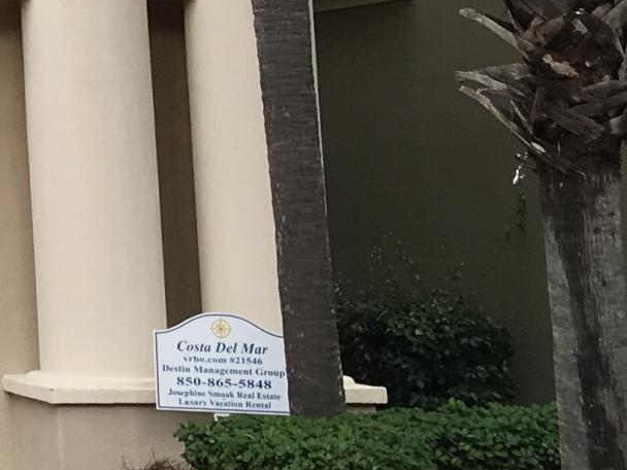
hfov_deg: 12.2
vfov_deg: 10.0
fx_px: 2590
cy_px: -253
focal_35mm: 143
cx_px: -648
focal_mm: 4.15
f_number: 2.2
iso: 25
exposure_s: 1/810
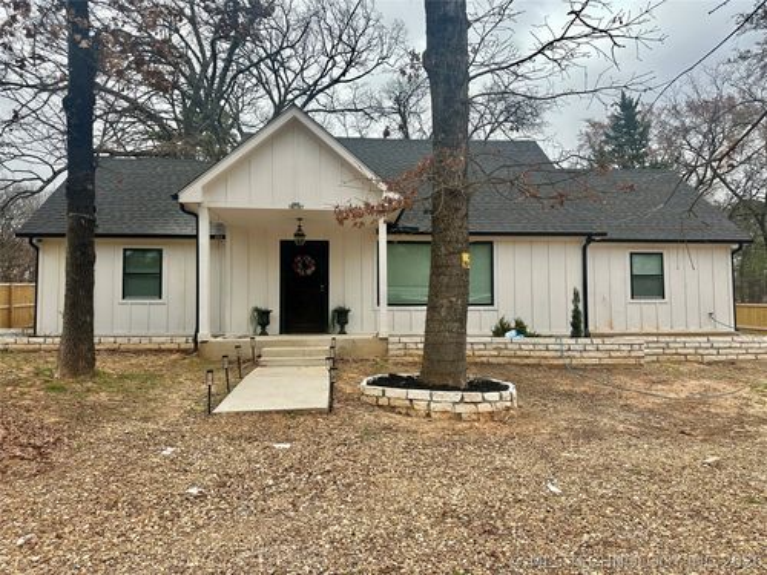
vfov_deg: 56.8
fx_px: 532
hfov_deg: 71.6
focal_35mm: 24
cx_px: 384
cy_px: 288
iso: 80
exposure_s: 1/1095
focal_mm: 6.86
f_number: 1.78
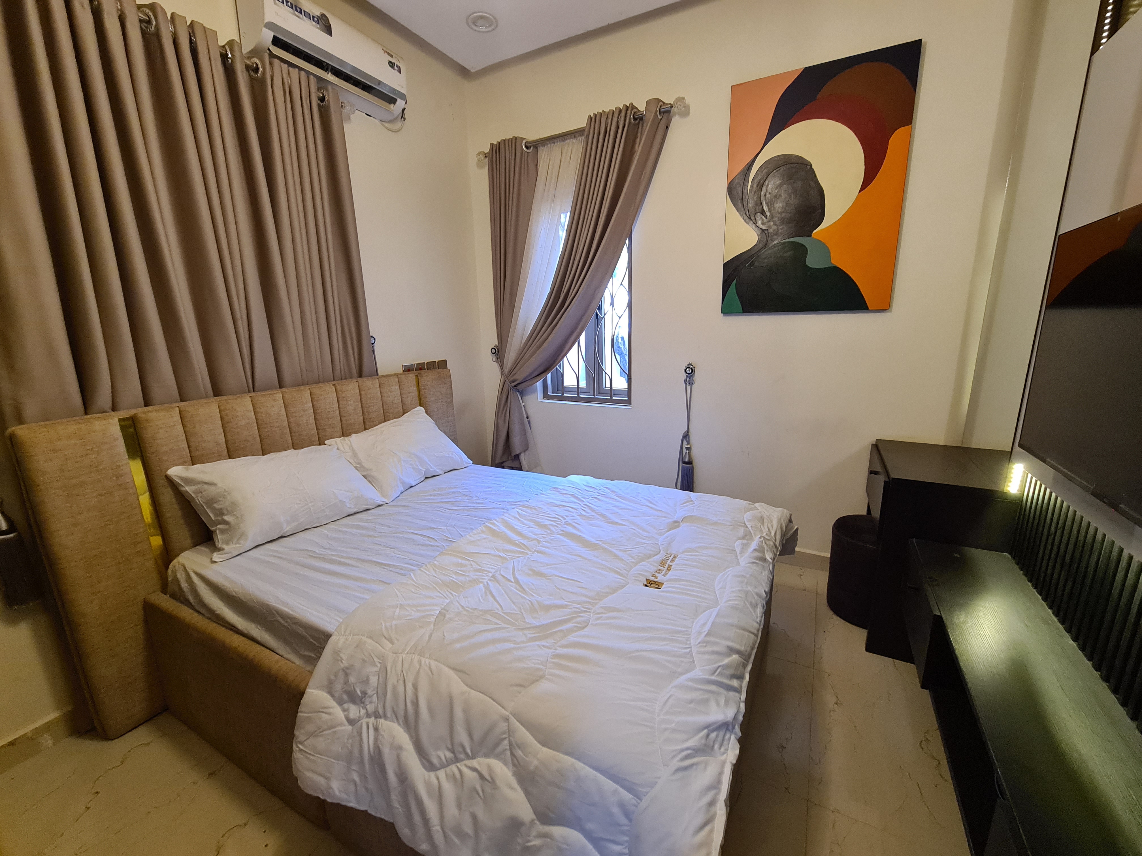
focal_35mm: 13
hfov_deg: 106.2
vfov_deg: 89.9
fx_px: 429
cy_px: 428
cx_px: 571
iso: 400
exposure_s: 1/33
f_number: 2.2
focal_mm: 2.2
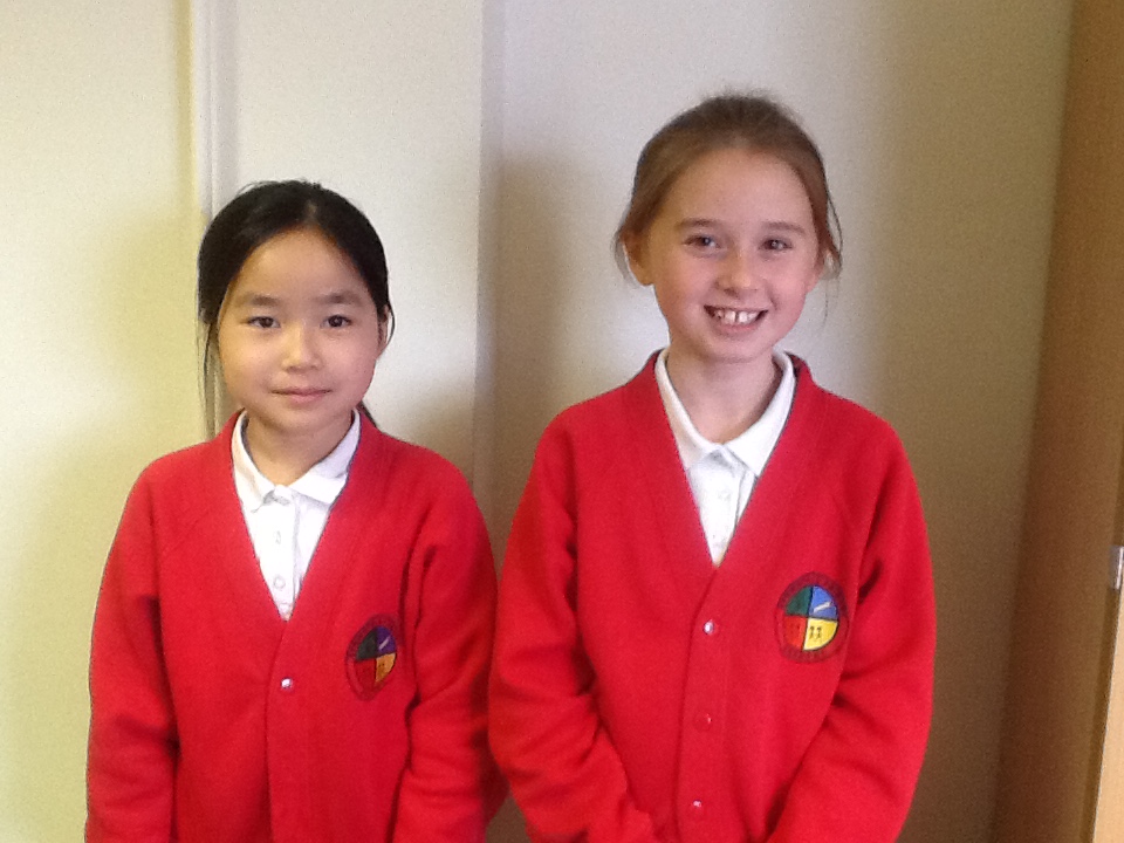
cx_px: 562
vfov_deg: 32.9
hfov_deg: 42.9
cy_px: 422
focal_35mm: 44
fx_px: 1429
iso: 160
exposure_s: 1/30
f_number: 2.4
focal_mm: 2.03
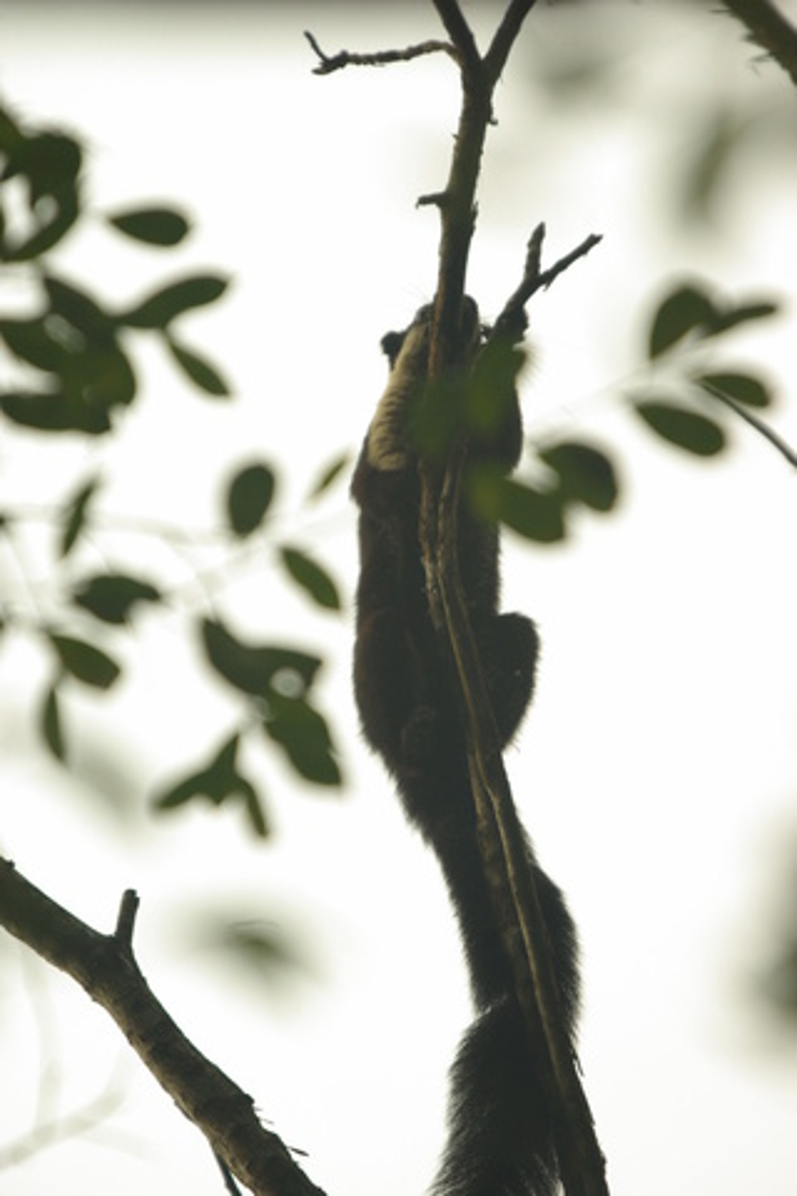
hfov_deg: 3.4
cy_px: 598
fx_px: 13448
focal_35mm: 405
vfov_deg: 5.1
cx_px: 398
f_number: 6.7
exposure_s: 1/350
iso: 200
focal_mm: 270
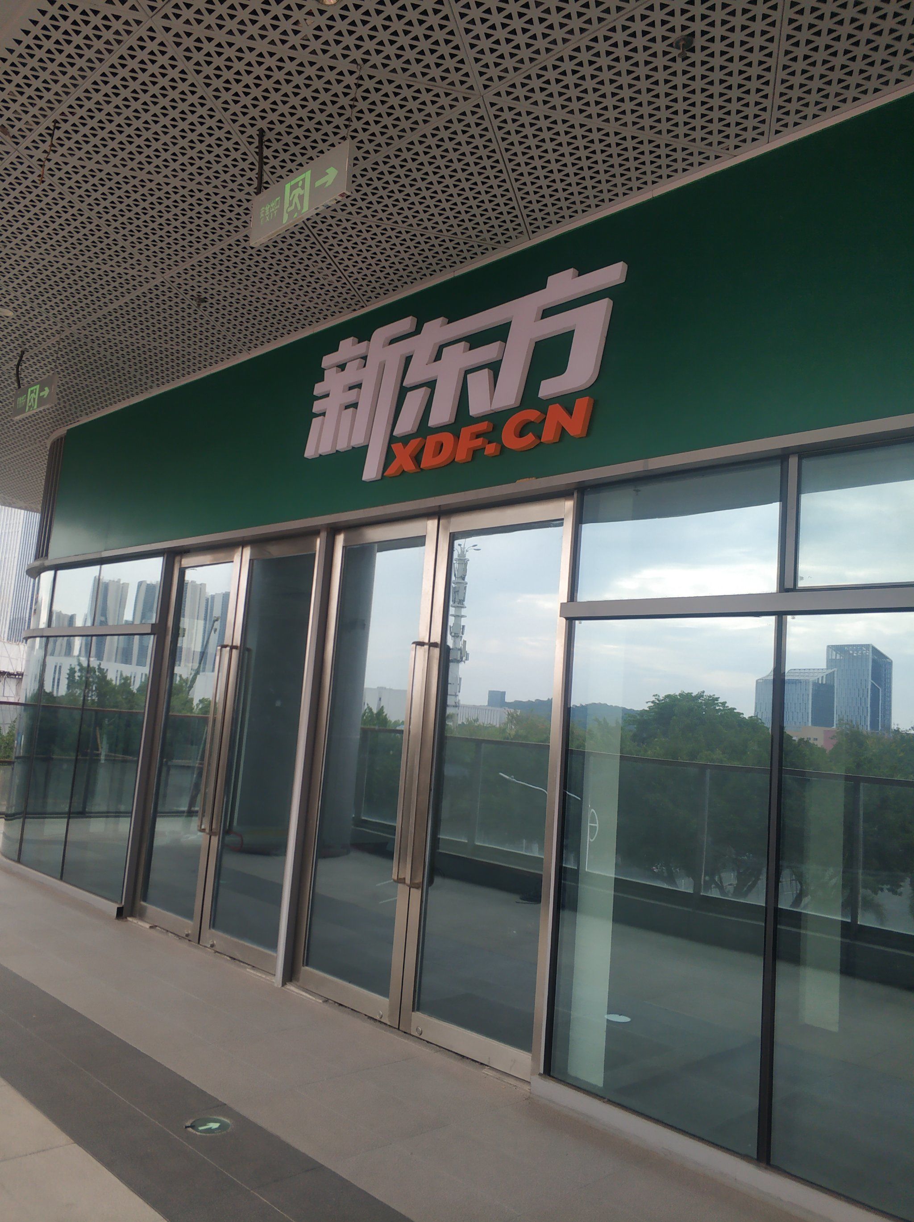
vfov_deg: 65.4
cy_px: 611
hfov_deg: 51.3
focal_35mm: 27
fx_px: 952
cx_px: 457
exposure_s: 1/263
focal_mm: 3.82
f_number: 1.8
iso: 130
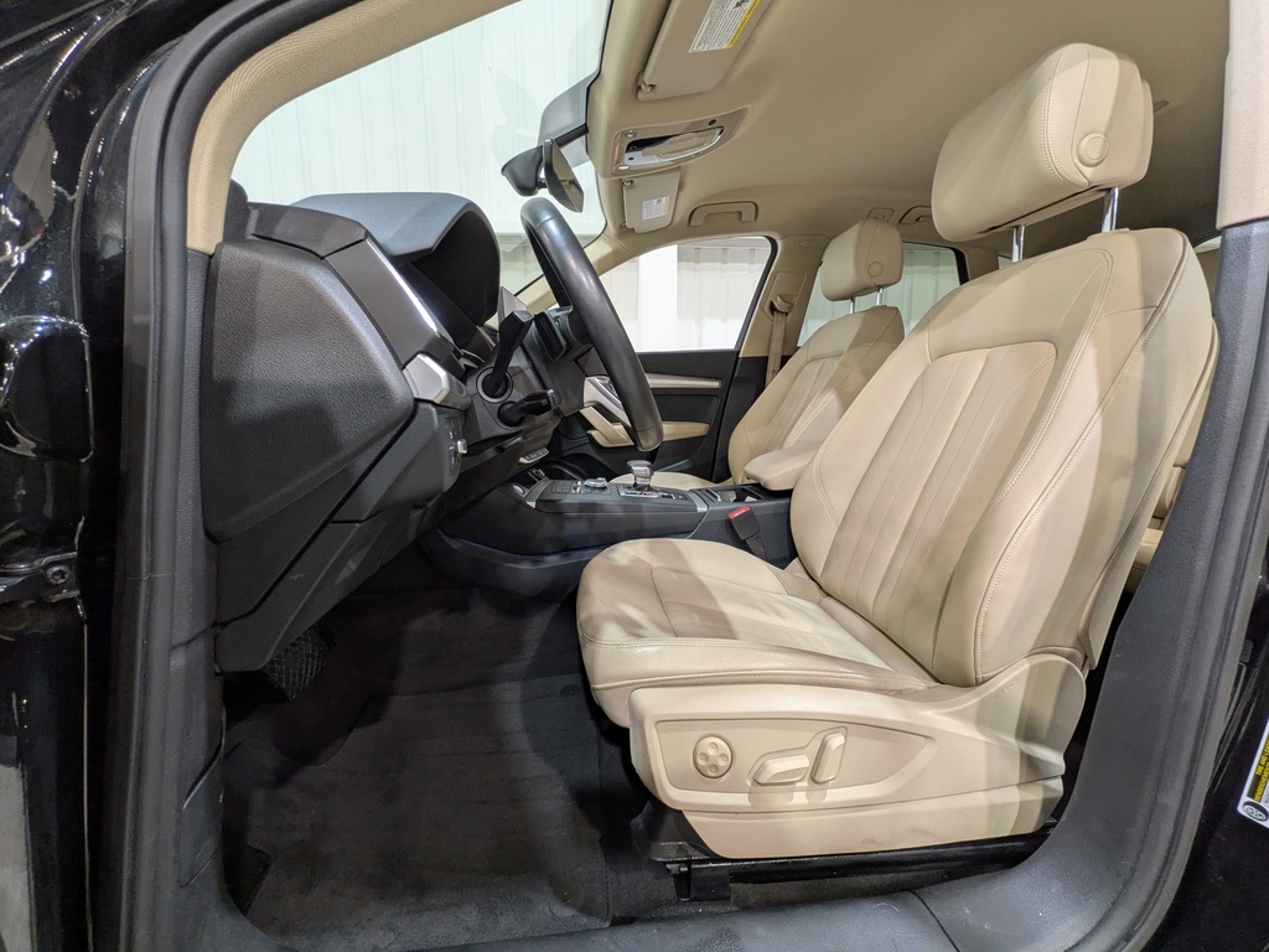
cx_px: 634
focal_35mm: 14
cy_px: 476
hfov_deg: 102.1
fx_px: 513
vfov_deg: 85.7
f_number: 2.2
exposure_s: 1/50
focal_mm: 1.83
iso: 156
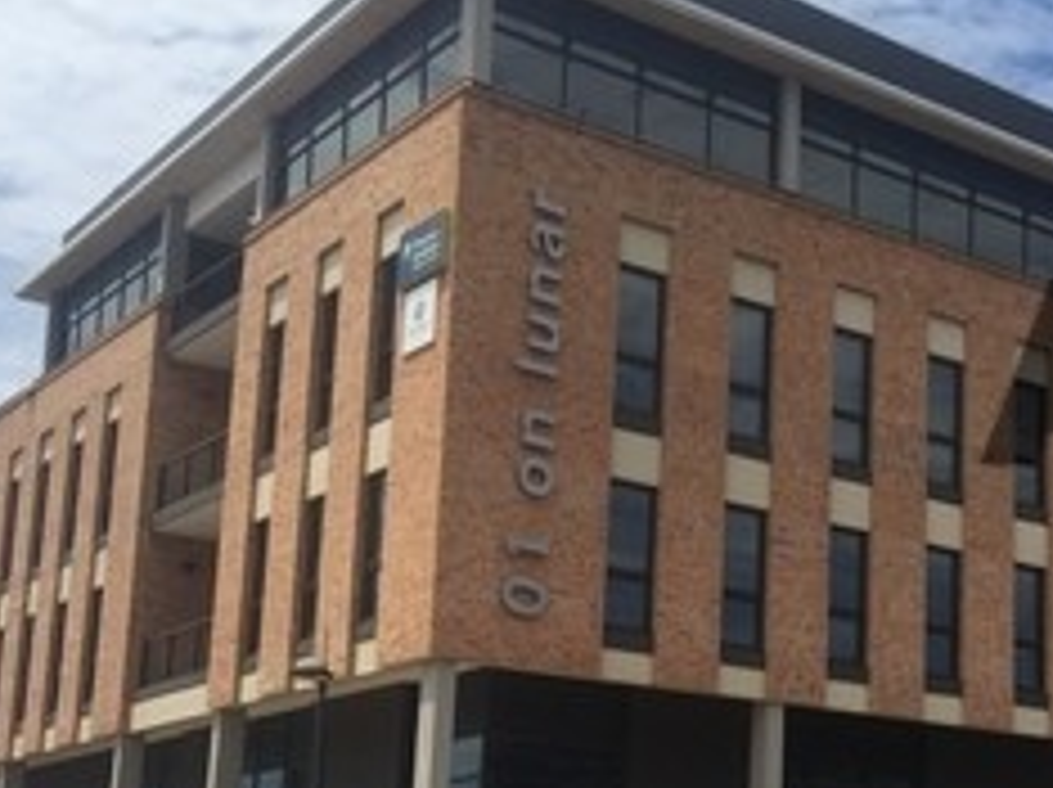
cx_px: 882
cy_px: 619
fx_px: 1884
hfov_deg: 30.3
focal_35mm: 62
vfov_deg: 23.3
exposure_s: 1/3049
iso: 32
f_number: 2.2
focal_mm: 4.15
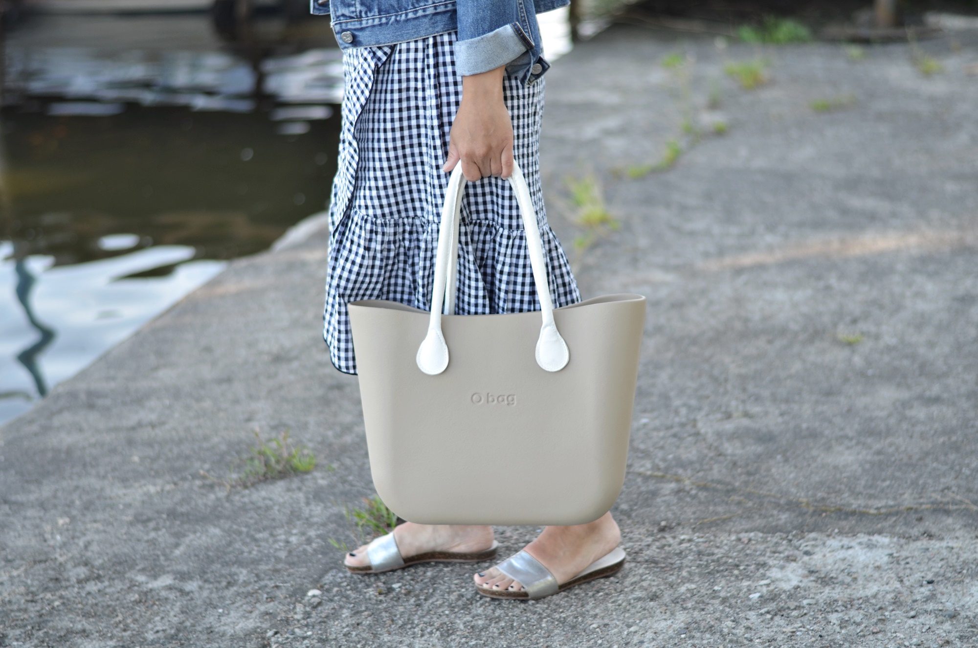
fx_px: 2033
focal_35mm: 75
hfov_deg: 27.0
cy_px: 324
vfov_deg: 18.1
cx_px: 489
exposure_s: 1/500
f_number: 1.8
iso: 125
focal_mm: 50
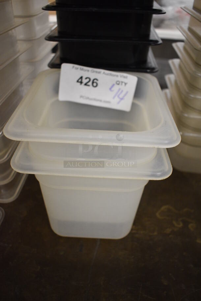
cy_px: 150
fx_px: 251
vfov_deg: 61.9
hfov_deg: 43.7
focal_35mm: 30
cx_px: 100
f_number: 4
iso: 1400
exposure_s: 1/60
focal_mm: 20
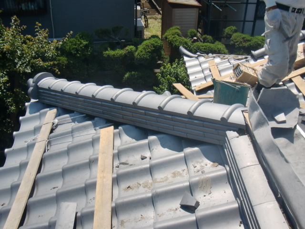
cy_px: 114
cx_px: 152
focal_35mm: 38
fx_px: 335
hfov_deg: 49.0
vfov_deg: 37.7
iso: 64
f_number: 8.9
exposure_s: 1/250
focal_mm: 6.66
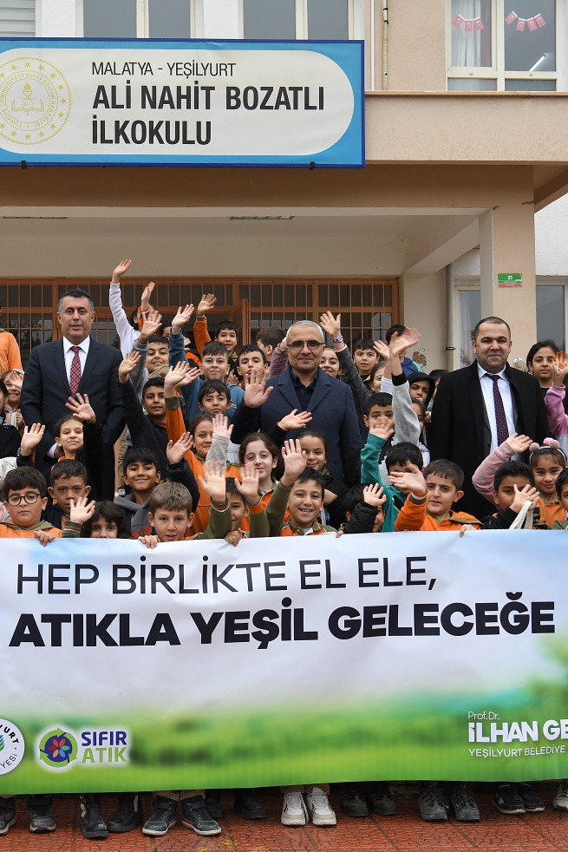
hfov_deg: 24.4
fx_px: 1301
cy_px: 431
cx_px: 169
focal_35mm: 55
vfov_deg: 36.2
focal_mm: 36
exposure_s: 1/200
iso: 640
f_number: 7.1
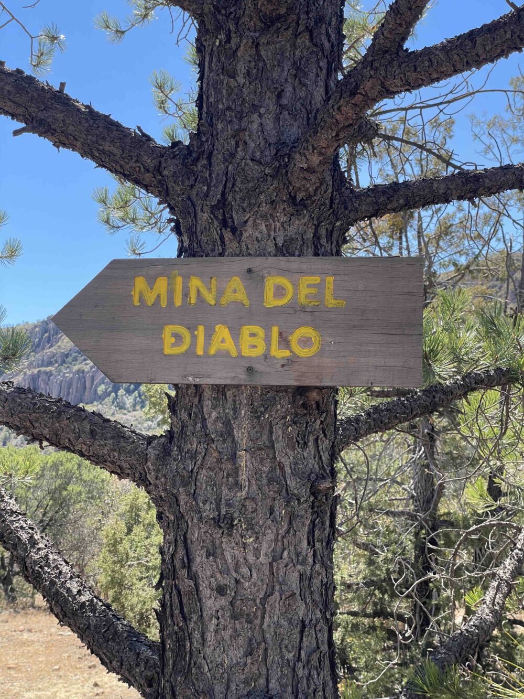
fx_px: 1049
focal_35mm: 52
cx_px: 262
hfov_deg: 28.0
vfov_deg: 36.8
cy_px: 350
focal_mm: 6
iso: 25
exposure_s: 1/406
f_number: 2
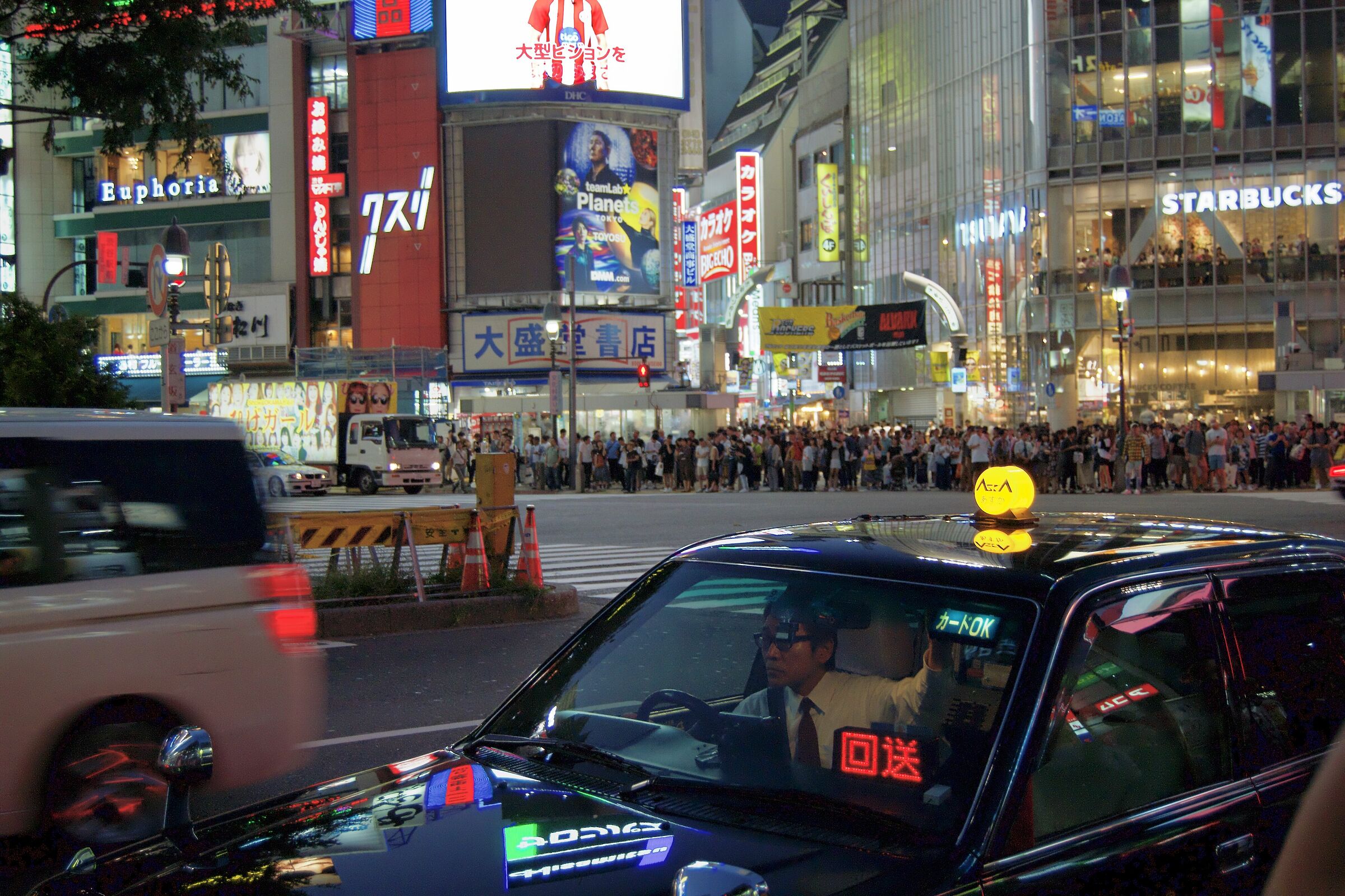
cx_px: 672
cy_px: 448
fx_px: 1793
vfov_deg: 28.1
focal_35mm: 48
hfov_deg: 41.1
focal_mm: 32
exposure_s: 1/30
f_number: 4.5
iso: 200
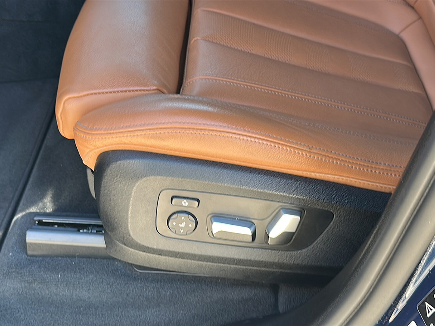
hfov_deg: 52.6
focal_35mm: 35
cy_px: 163
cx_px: 218
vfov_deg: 40.7
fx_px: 440
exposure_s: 1/73
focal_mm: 6.86
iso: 64
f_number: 1.78
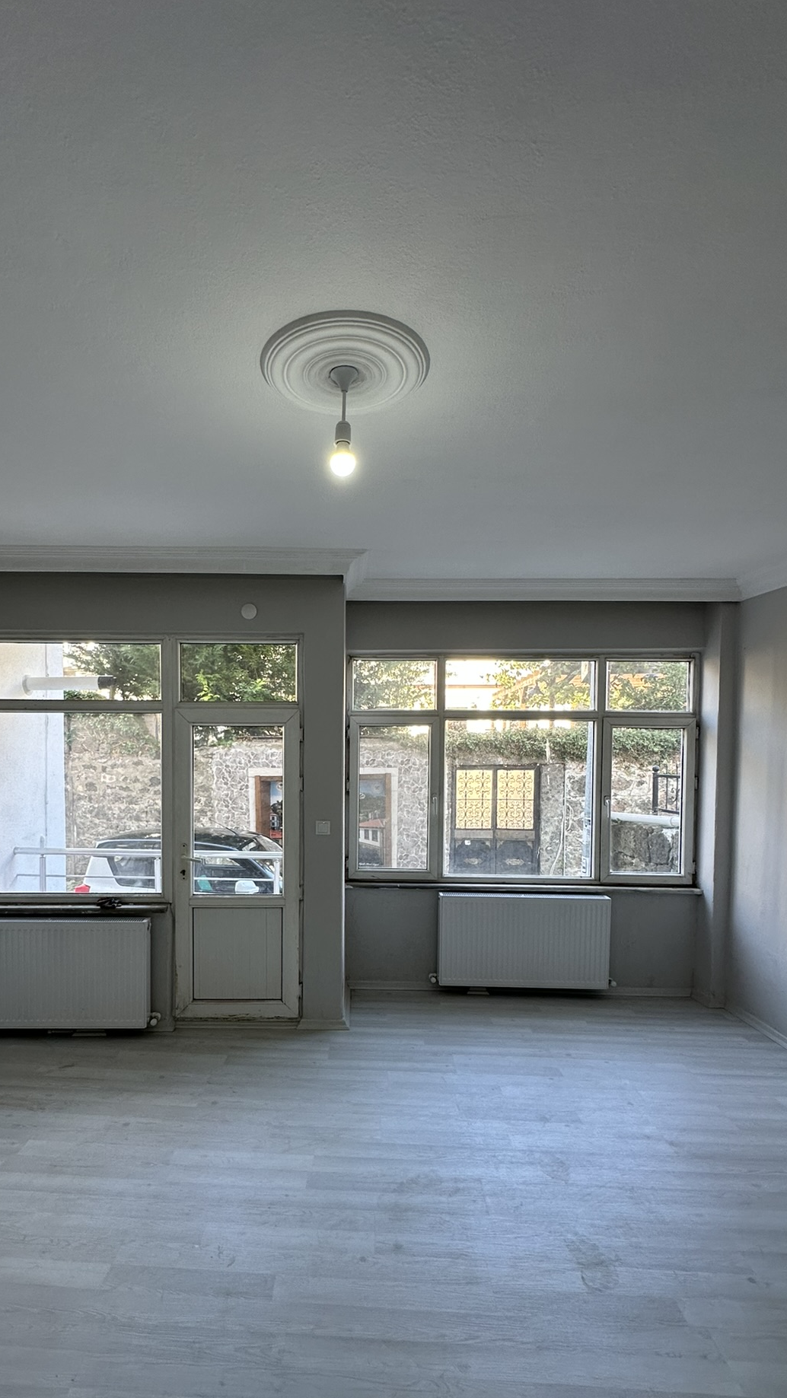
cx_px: 330
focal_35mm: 17
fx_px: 630
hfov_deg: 63.6
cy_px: 764
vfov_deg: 95.6
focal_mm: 2.22
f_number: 2.2
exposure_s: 1/100
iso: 64
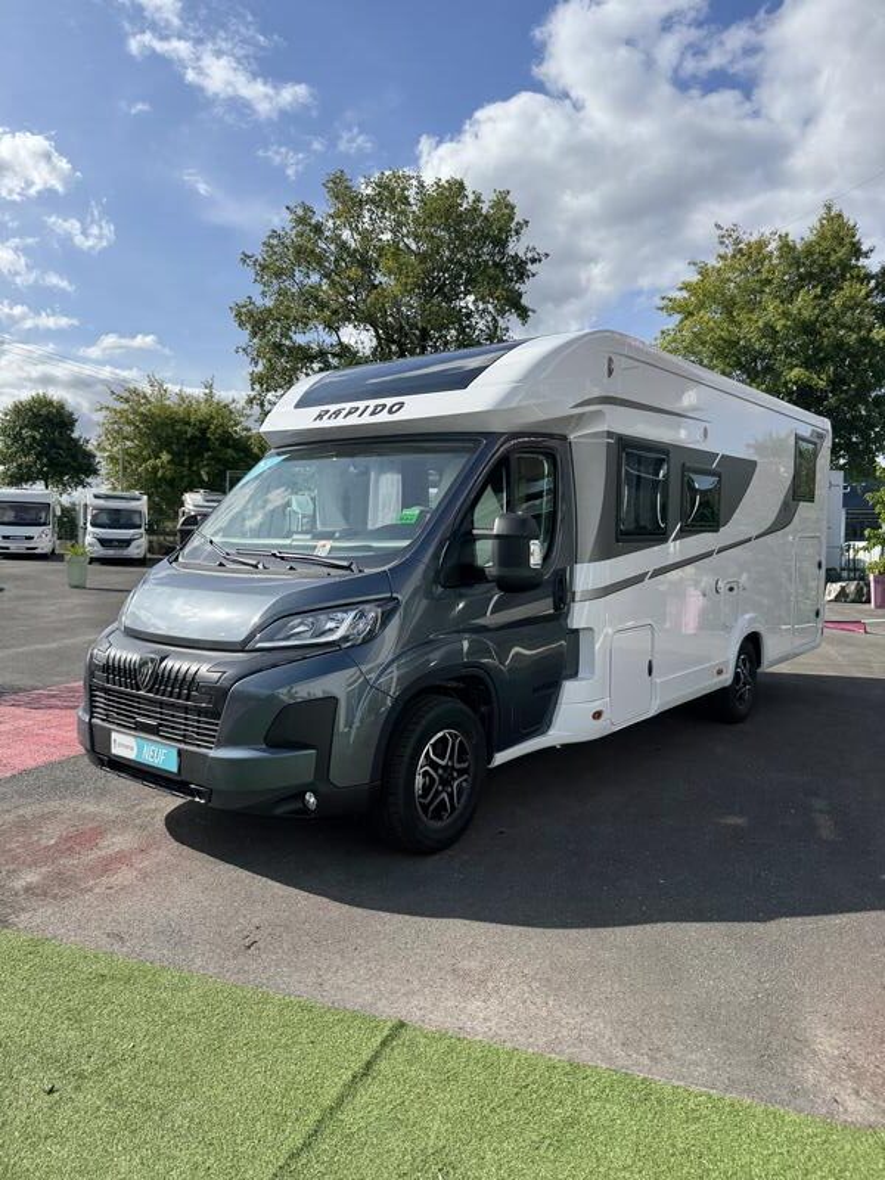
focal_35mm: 24
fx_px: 818
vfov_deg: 71.6
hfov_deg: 56.8
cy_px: 590
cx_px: 442
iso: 80
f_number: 1.78
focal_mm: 6.76
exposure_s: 1/3597
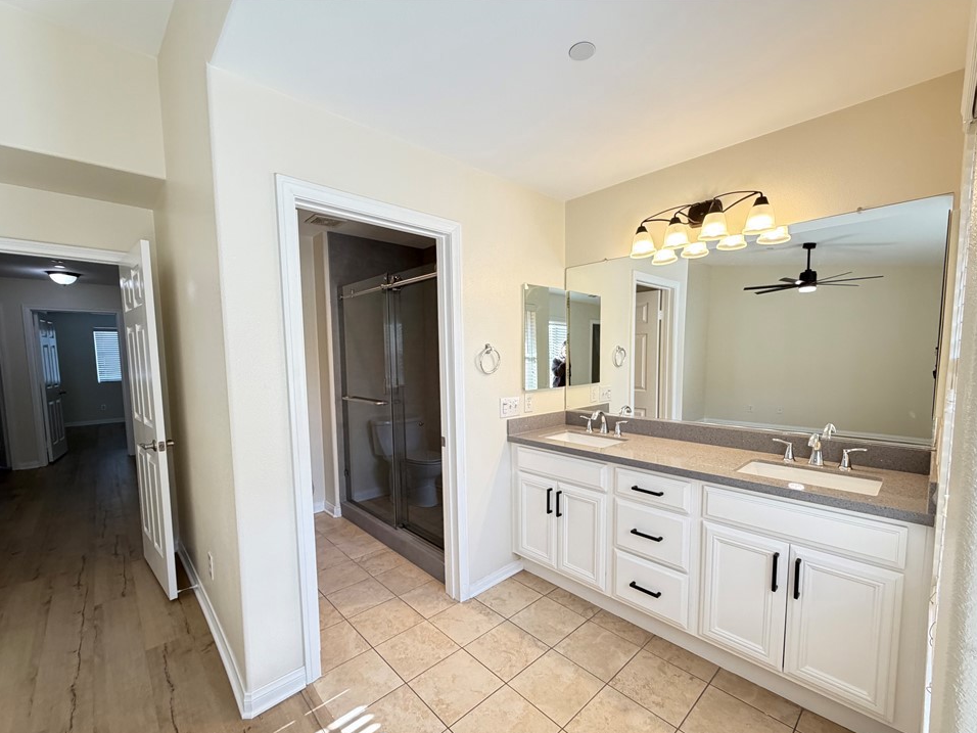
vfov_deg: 81.7
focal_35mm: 15
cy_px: 388
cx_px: 506
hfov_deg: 98.1
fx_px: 423
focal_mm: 2.22
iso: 320
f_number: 2.2
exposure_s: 1/120
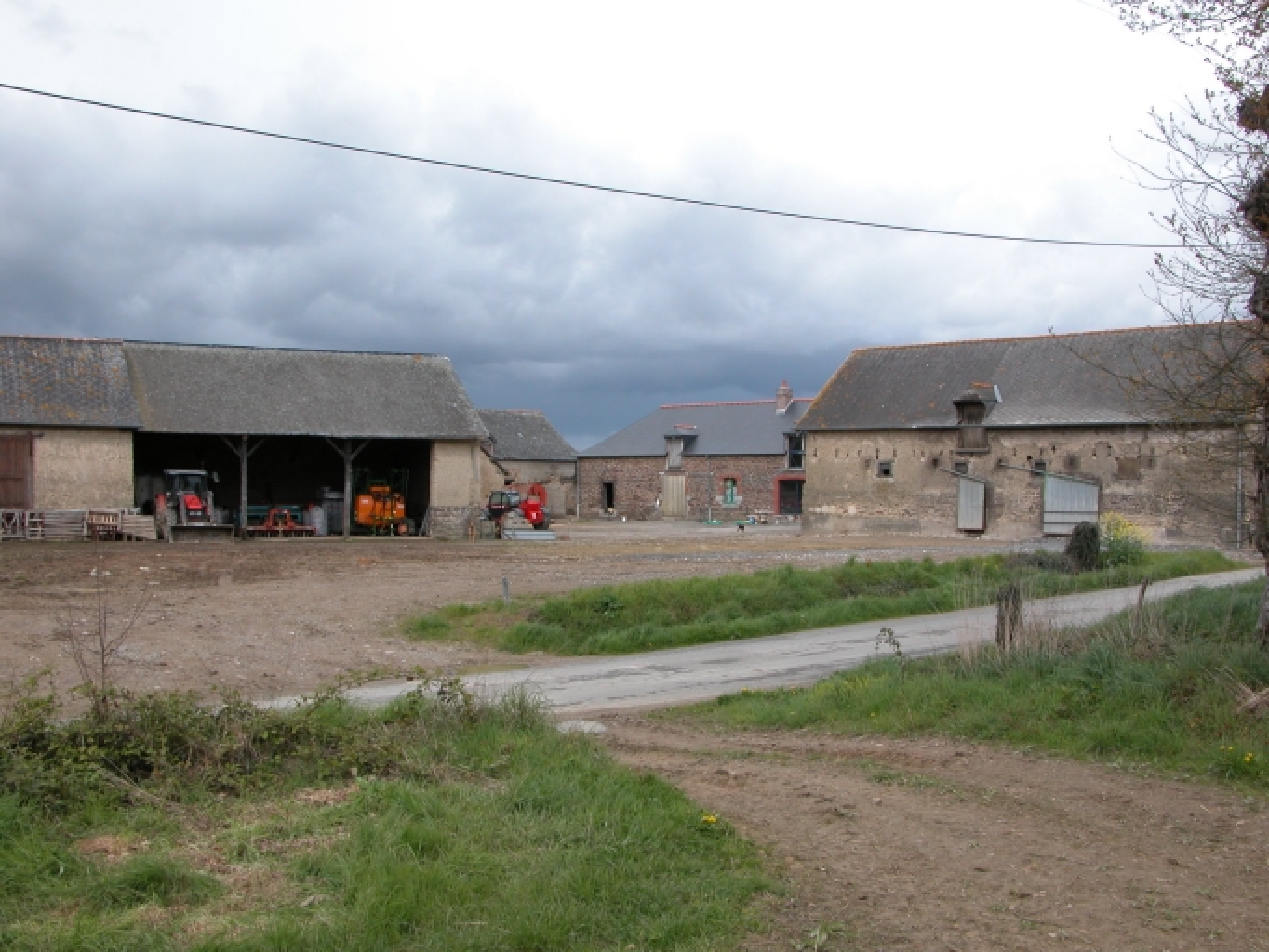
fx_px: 1284
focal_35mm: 35
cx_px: 634
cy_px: 476
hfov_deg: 52.6
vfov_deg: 40.7
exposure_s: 1/240
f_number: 5.6
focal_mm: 8.9
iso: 100
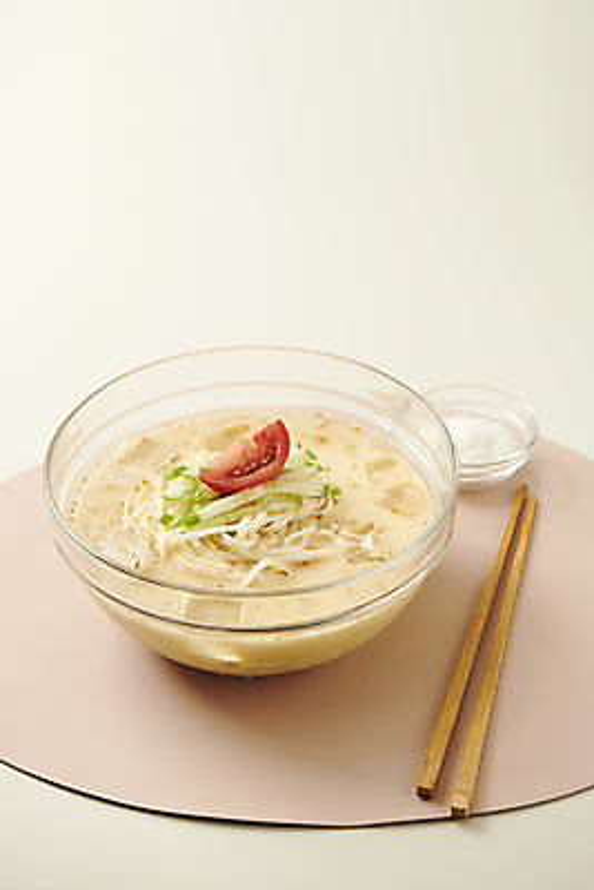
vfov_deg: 28.8
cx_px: 297
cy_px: 445
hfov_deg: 19.5
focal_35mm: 70
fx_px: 1731
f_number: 5.6
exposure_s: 1/125
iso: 64
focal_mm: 70
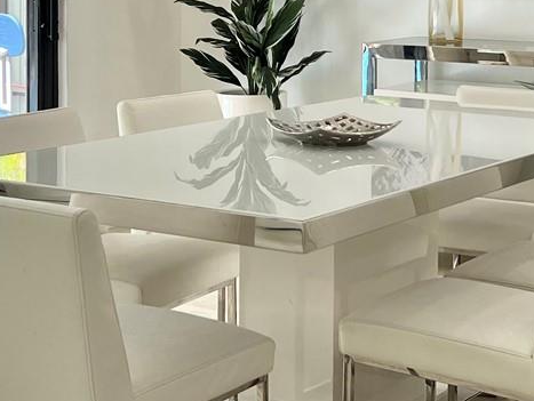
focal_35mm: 89
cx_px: 284
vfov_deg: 16.4
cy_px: 34
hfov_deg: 22.0
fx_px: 1374
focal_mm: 5.7
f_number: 1.5
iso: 40
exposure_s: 1/254
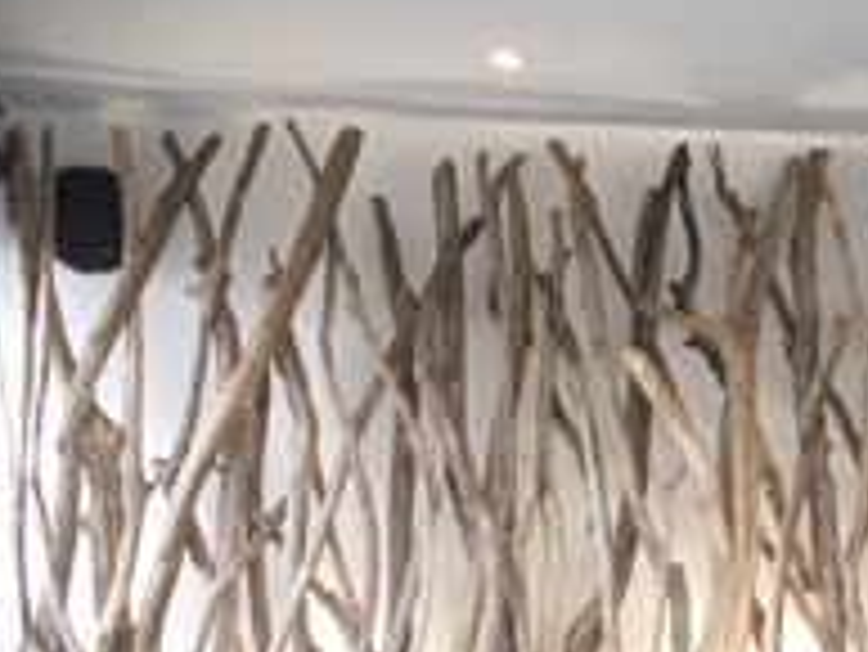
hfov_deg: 17.7
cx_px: 1403
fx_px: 2409
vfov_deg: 15.3
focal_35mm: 96
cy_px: 526
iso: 40
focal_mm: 4.15
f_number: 2.2
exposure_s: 1/33
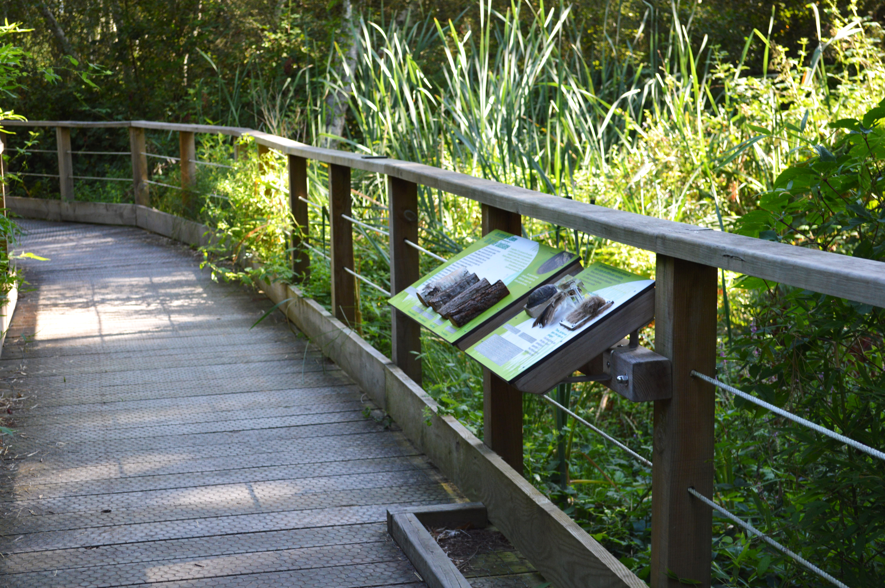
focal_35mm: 60
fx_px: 1474
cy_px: 294
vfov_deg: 22.6
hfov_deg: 33.4
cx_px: 442
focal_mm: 40
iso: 320
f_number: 5.6
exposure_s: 1/125
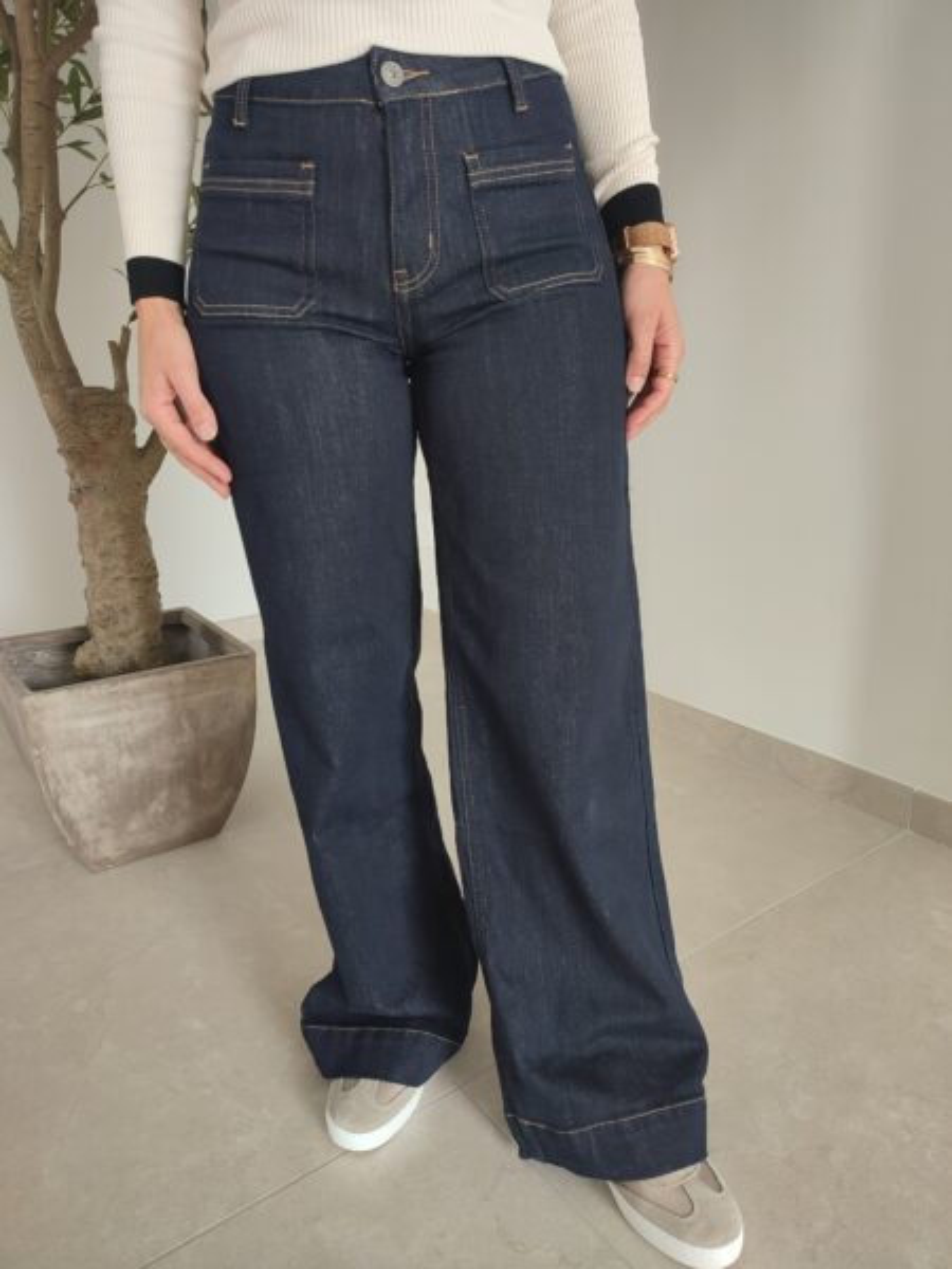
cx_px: 476
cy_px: 634
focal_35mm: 25
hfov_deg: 54.9
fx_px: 917
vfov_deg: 69.4
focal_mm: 6.04
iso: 127
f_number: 1.9
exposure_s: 1/33
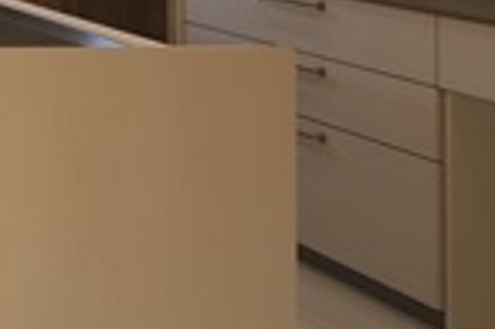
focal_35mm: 72
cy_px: -161
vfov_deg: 17.1
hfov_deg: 17.3
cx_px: -559
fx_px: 989
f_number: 7.1
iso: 160
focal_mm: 10
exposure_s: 1/30
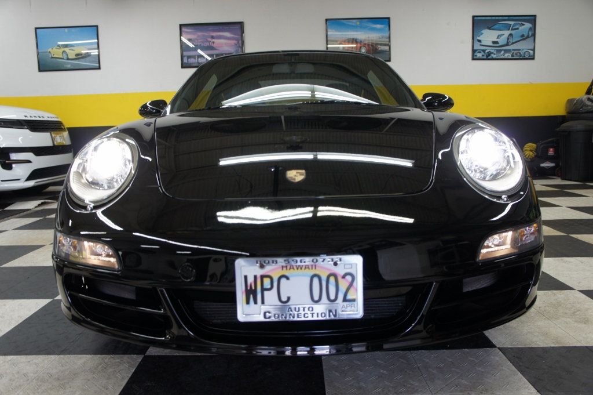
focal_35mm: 30
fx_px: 494
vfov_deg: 43.5
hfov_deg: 62.0
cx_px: 296
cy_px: 198
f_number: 4
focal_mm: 20
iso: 200
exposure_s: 1/30
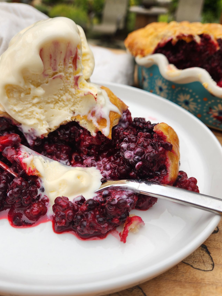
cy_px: 157
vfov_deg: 65.3
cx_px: 104
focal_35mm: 27
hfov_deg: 51.3
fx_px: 231
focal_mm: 5.4
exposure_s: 1/909
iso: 20
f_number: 1.8
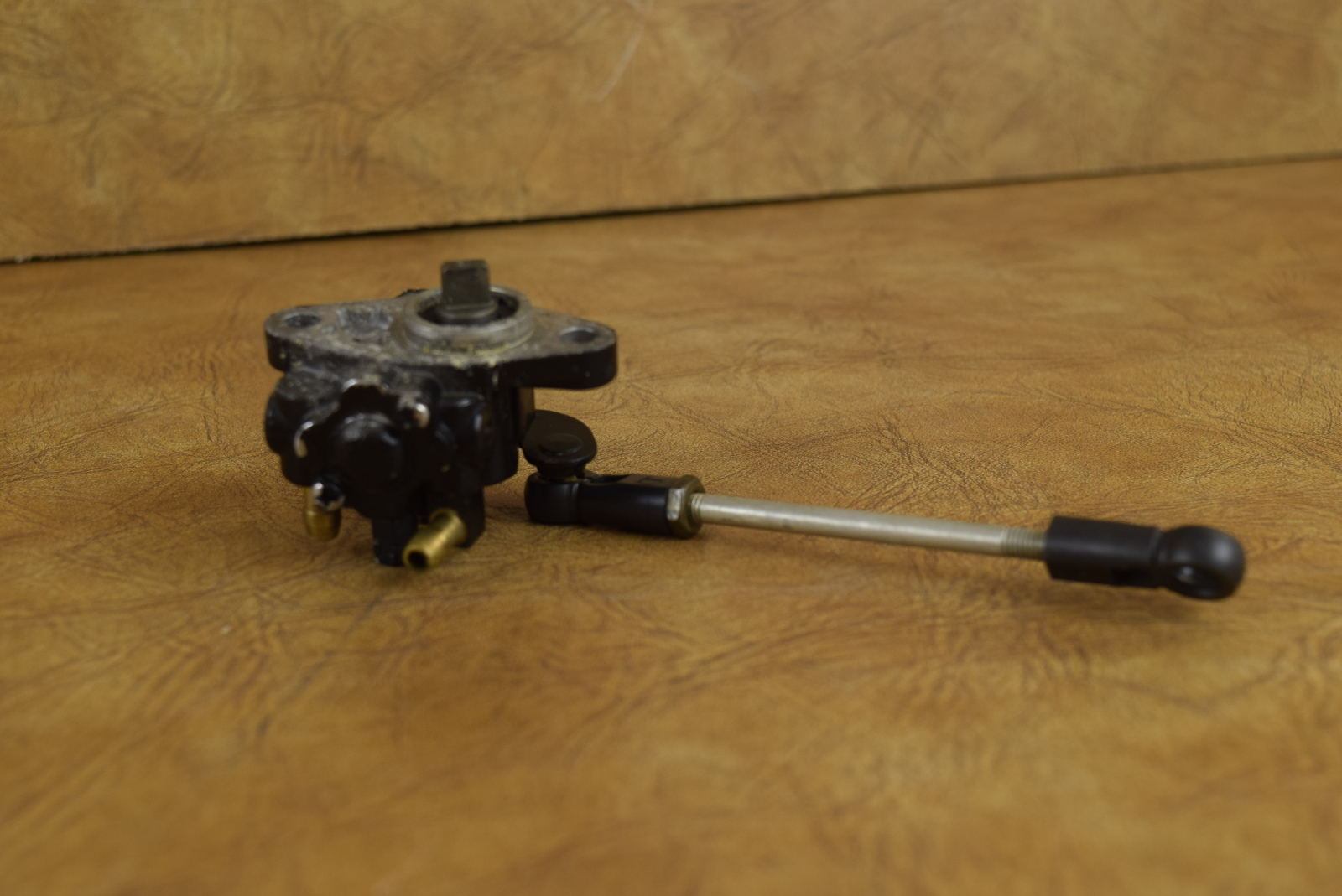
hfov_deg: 36.8
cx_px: 671
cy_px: 448
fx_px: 2014
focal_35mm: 54
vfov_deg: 25.1
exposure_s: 1/160
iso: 400
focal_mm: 36
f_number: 8
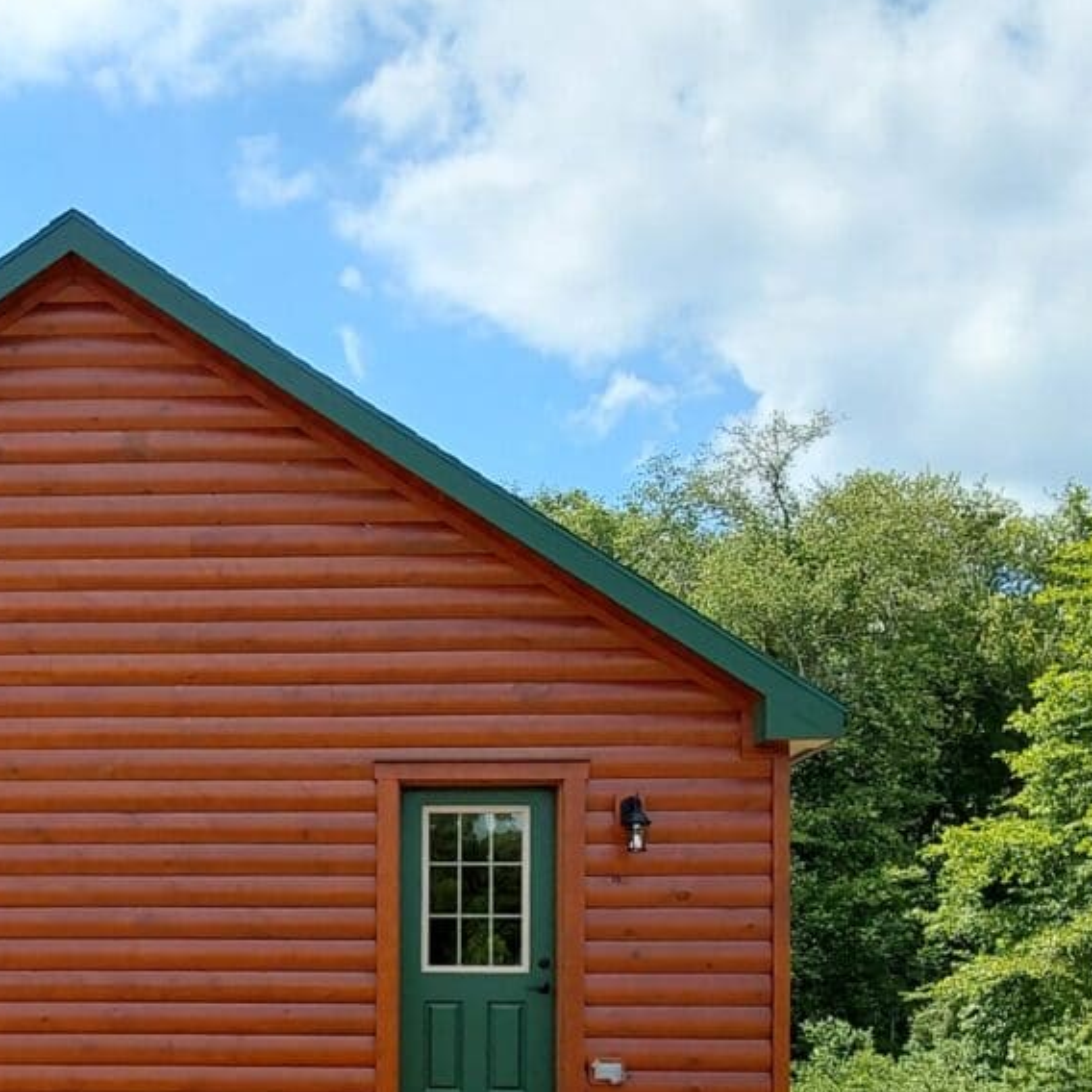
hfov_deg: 26.8
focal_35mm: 61
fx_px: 2177
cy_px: 973
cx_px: 29
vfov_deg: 27.2
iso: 50
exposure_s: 1/1143
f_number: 1.9
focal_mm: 2.91
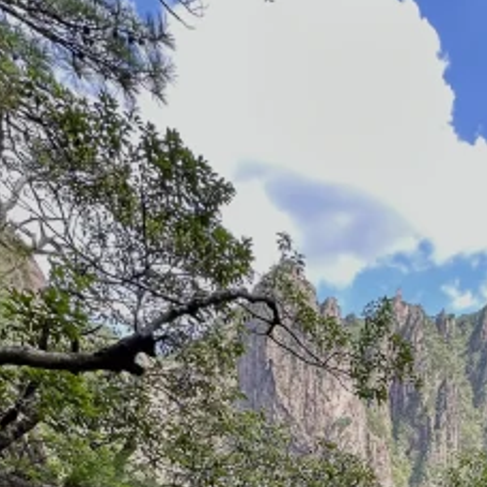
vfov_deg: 31.0
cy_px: 664
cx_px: 440
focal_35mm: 39
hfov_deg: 39.7
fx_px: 621
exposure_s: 1/154
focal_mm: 2.22
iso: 40
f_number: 2.2
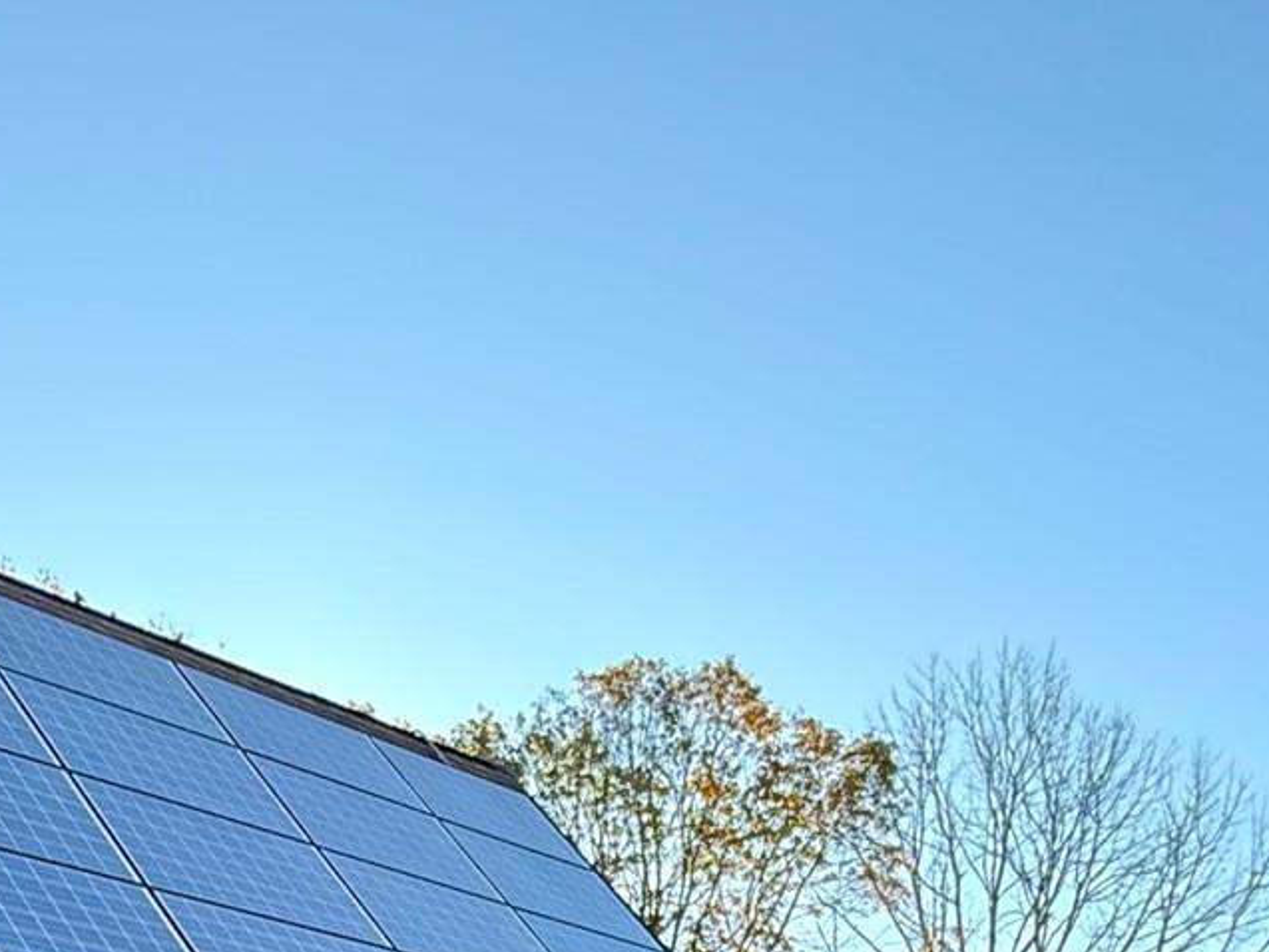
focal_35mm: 45
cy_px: 1383
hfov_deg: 42.0
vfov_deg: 25.3
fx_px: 1650
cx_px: 550
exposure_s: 1/288
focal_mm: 2.22
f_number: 2.2
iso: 64
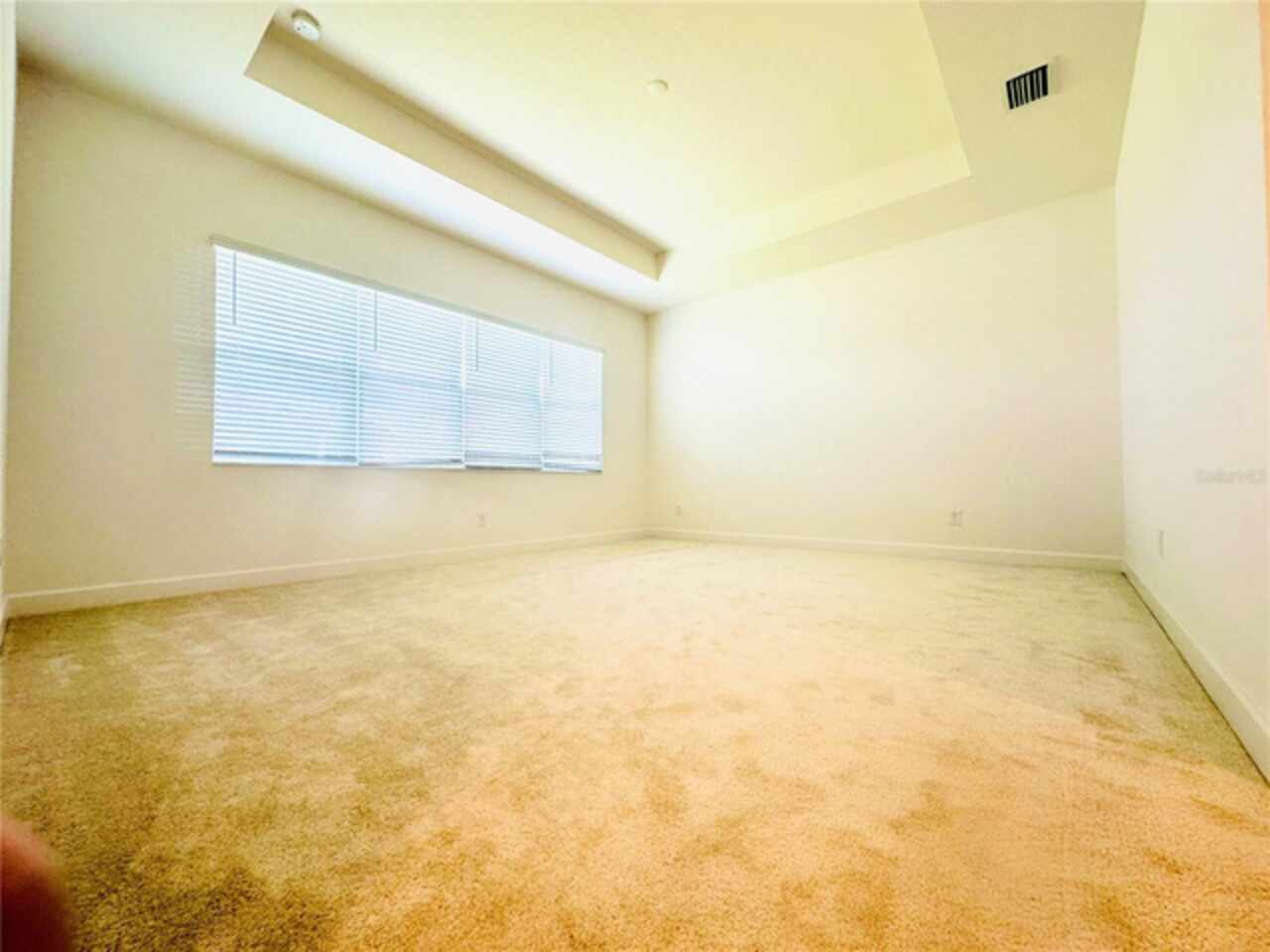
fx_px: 514
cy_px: 476
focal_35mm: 14
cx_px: 635
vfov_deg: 85.7
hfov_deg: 102.1
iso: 80
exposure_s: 1/120
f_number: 2.2
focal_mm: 2.22
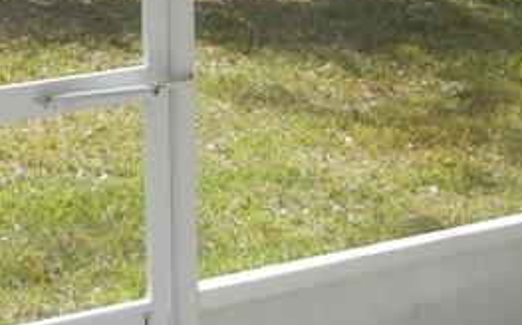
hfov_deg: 15.7
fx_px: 1763
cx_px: -226
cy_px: -125
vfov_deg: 10.3
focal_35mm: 124
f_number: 3.5
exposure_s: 1/311
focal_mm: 5.4
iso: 160
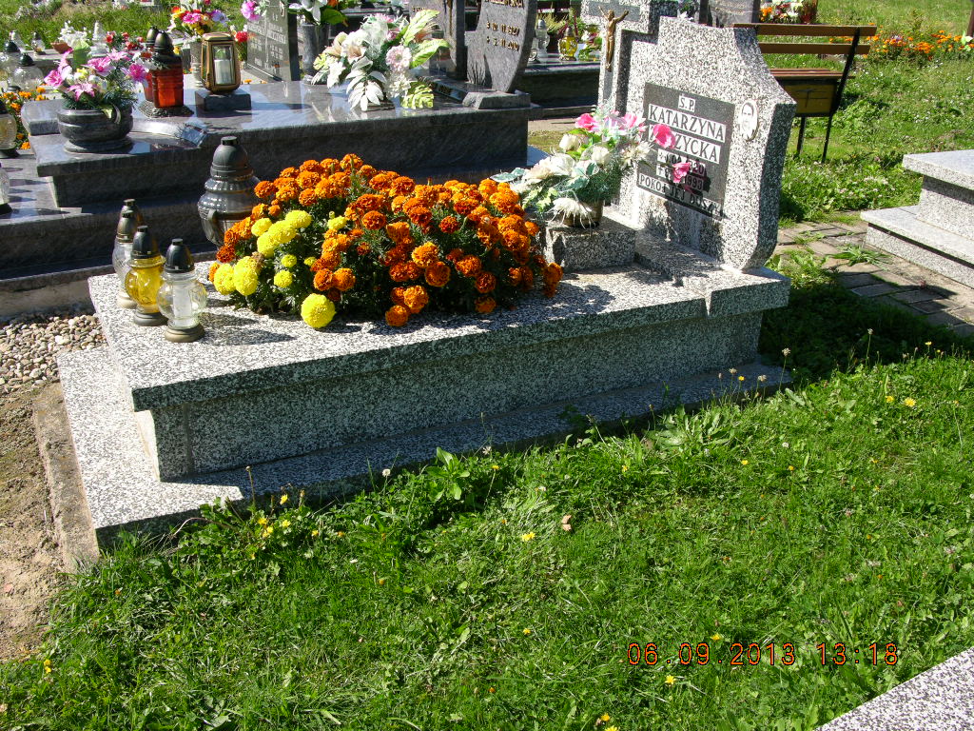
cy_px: 366
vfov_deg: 40.7
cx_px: 487
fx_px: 985
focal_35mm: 35
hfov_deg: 52.6
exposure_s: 1/180
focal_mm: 8.9
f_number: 5.6
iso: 50
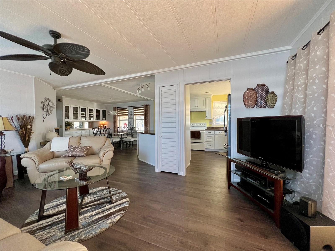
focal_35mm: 13
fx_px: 126
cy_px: 126
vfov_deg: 89.9
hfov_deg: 106.2
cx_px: 168
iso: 200
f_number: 1.8
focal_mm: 1.57
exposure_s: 1/99
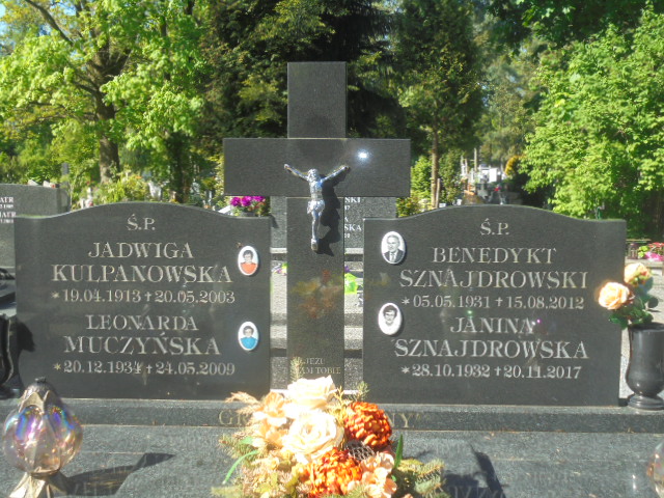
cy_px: 249
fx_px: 825
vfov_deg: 33.6
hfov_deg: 43.9
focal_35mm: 43
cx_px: 332
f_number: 4.5
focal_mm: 7.8
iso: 100
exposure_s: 1/200
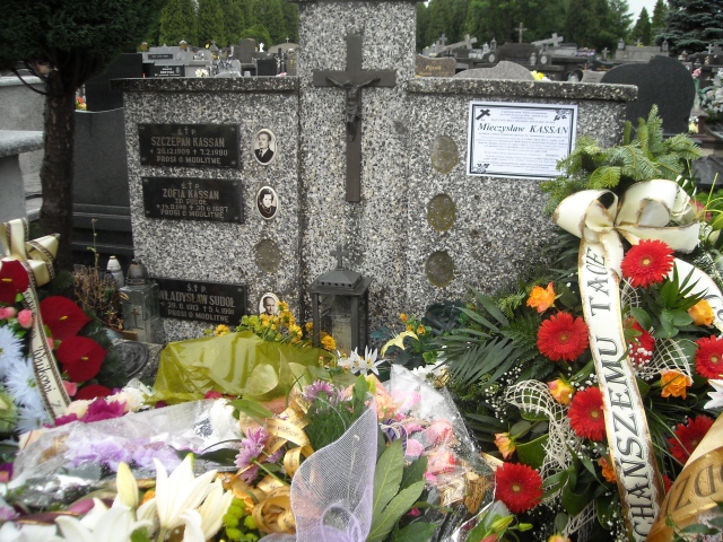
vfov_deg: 40.7
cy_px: 271
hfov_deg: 52.6
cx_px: 362
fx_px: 731
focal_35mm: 35
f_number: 2.8
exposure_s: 1/284
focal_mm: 5.7
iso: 64
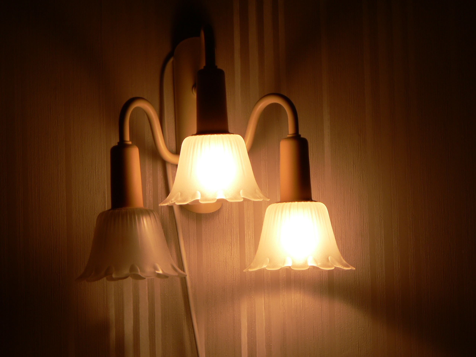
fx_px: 2764
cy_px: 178
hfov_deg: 9.8
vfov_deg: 7.4
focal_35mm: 201
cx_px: 238
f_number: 3.3
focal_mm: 33.5
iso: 80
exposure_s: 1/100
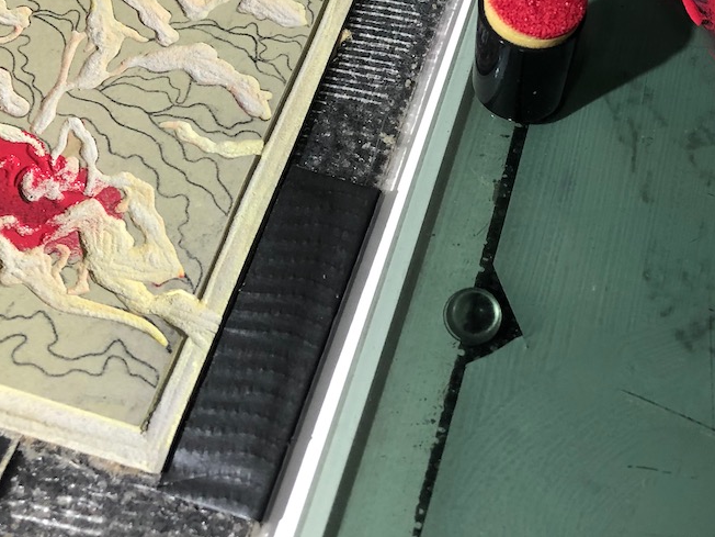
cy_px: 14
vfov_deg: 25.4
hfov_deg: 34.7
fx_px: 1136
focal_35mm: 55
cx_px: 454
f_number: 1.8
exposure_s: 1/30
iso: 32
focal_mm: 3.99
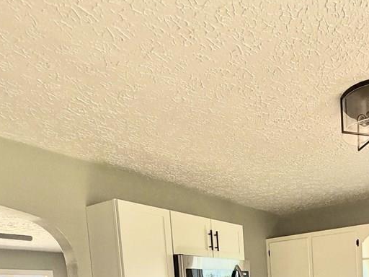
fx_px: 373
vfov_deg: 33.6
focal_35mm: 35
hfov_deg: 48.5
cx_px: 314
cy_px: 326
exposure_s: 1/121
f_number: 2.2
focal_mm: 2.22
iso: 200
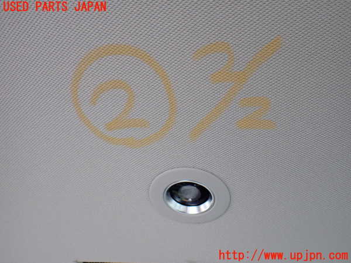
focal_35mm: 30
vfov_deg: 46.8
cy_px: 132
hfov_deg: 60.0
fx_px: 304
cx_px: 176
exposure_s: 1/125
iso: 250
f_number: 2.3
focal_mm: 5.4
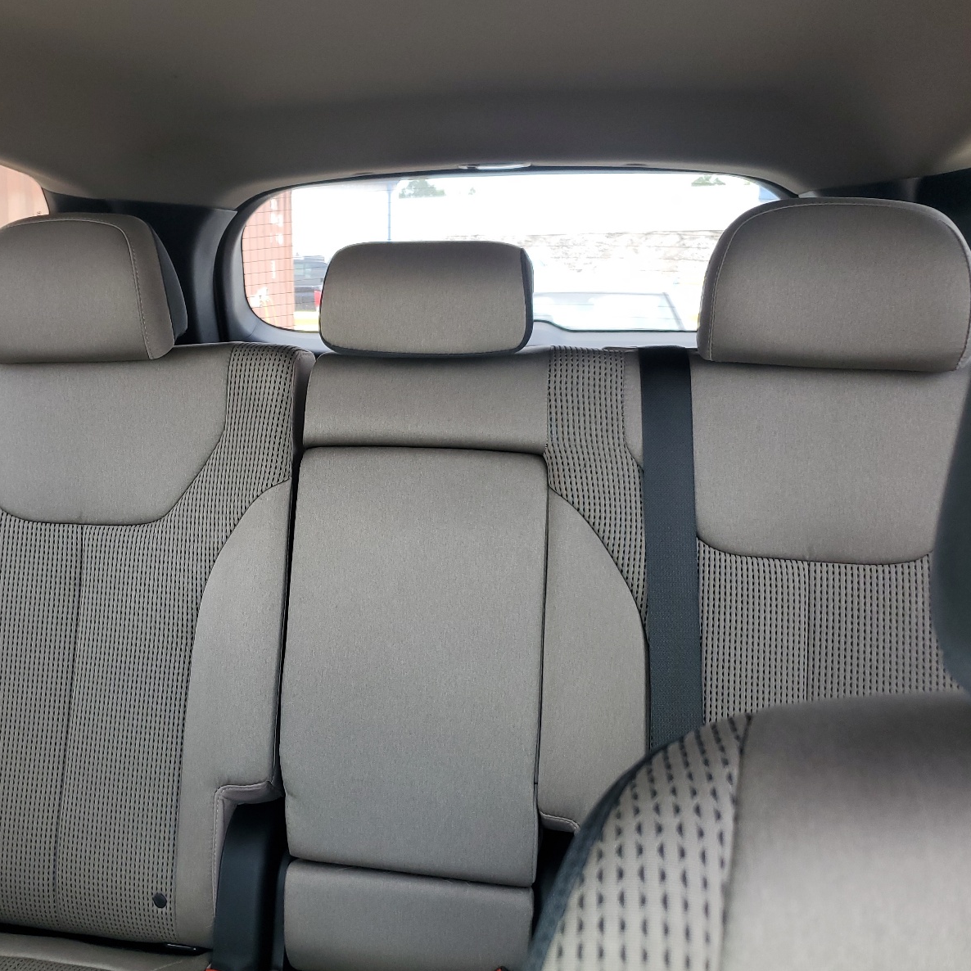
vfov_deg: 52.5
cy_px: 489
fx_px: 984
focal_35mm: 31
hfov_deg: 52.0
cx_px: 370
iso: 62
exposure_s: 1/120
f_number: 1.5
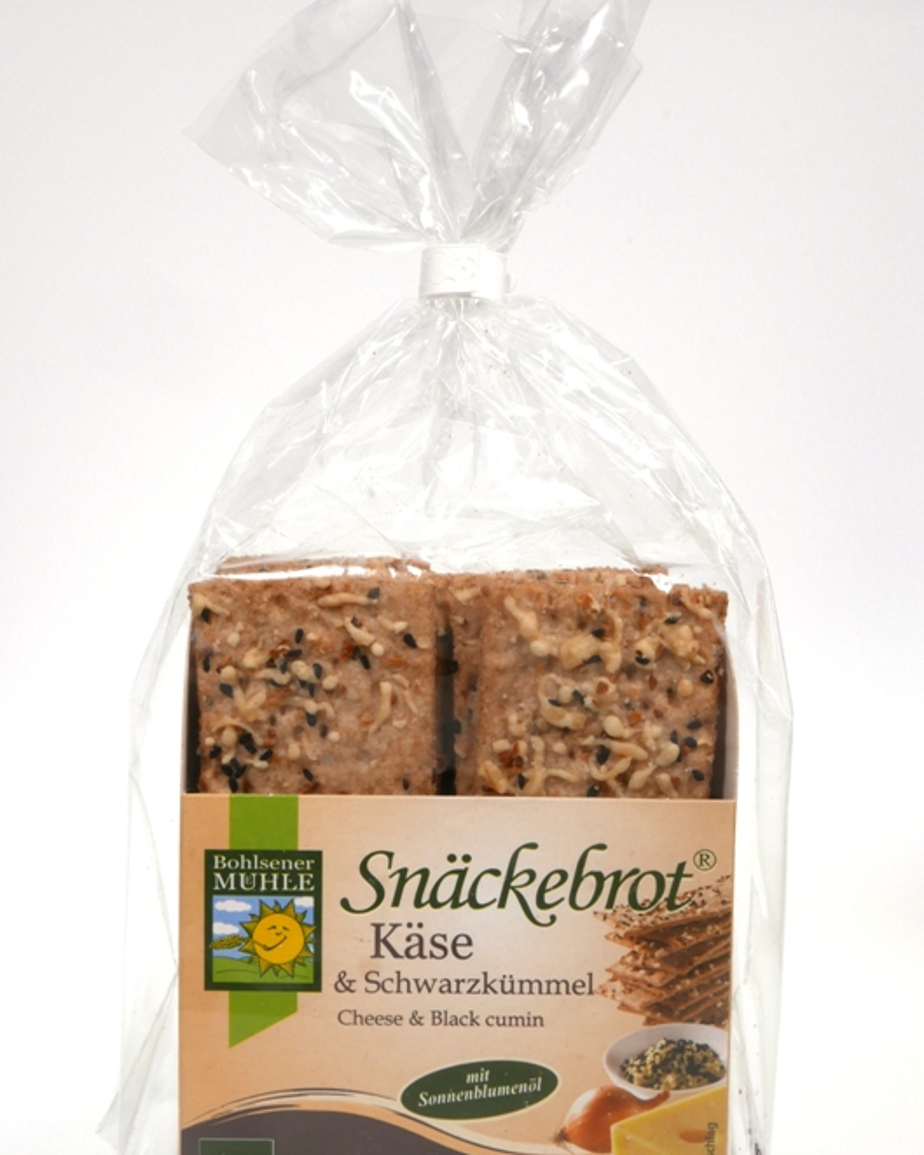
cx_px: 464
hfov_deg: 30.3
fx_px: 1709
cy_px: 603
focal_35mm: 50
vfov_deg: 37.3
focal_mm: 19.9
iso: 800
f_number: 16
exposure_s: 1/50
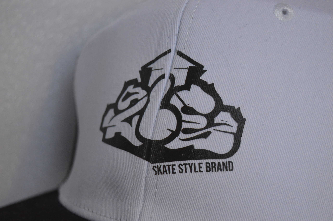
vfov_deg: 16.5
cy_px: 110
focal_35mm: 82
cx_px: 166
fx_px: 762
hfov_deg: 24.6
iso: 3200
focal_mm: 55
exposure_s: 1/100
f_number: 5.6
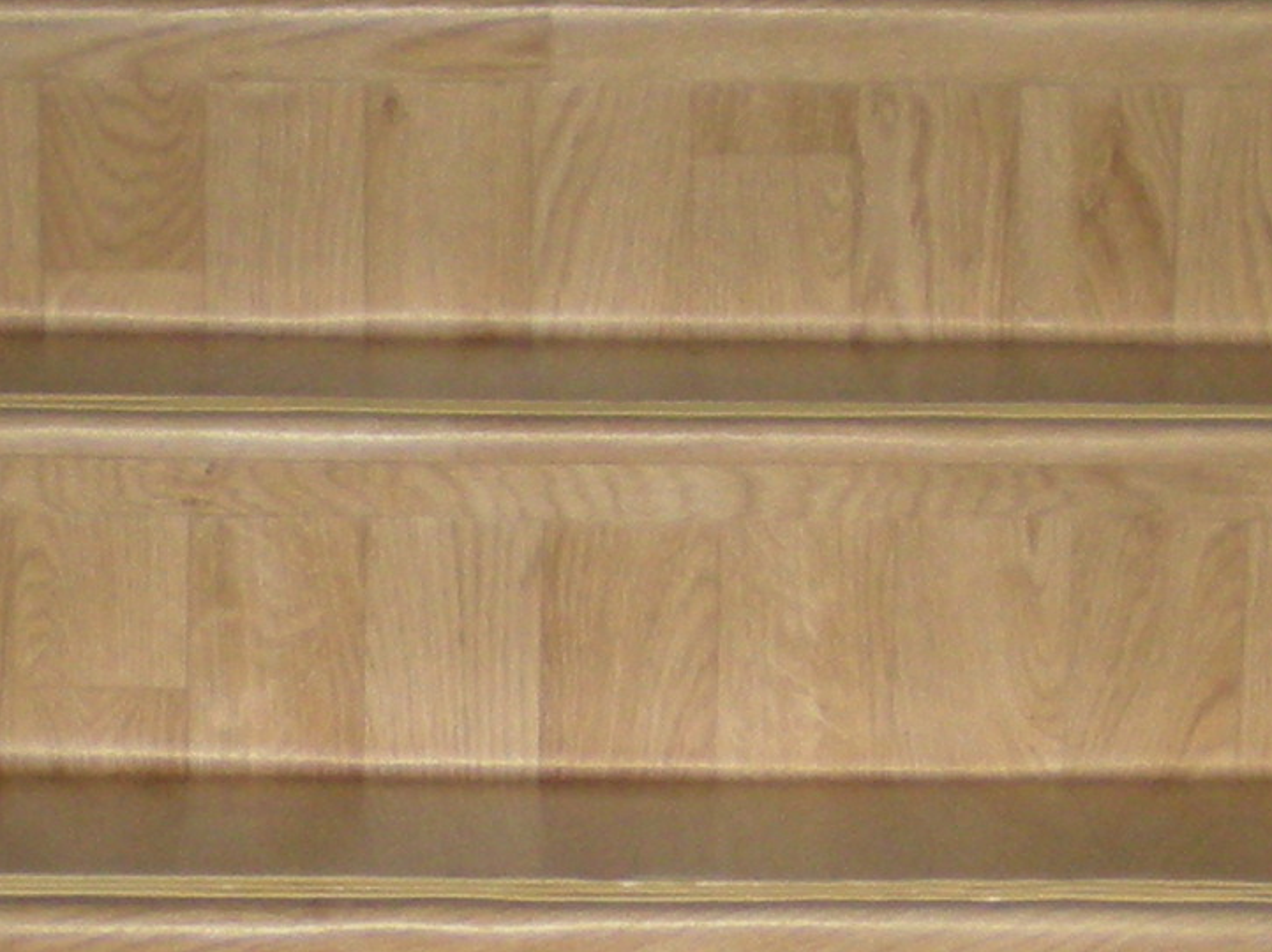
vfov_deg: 9.2
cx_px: 676
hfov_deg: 12.2
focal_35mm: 162
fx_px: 5950
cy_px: 487
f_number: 3.1
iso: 147
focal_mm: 6.3
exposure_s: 1/60
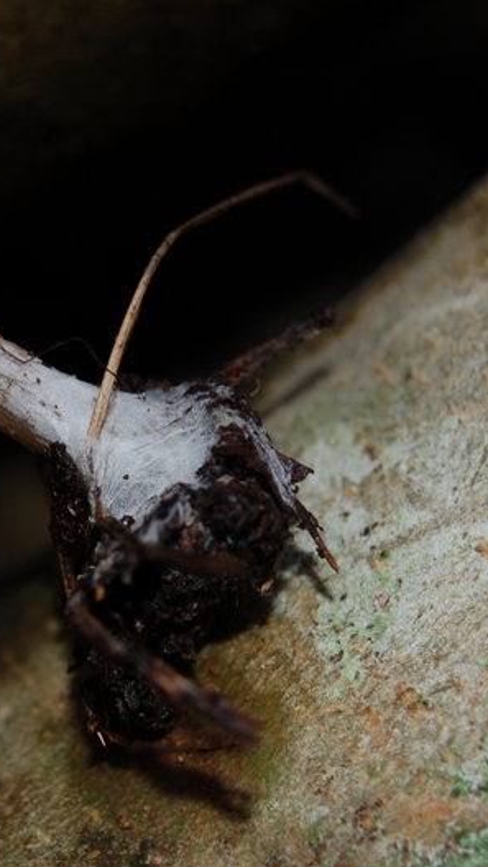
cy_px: 434
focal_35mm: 131
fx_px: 3009
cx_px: 108
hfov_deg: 9.3
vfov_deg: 16.4
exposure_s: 1/125
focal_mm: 55
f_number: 5.6
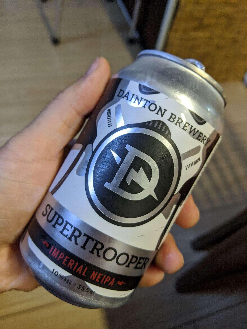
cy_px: 164
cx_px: 124
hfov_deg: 51.4
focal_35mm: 27
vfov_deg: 65.3
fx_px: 257
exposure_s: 1/49.9
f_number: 1.8
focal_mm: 4.44
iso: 201
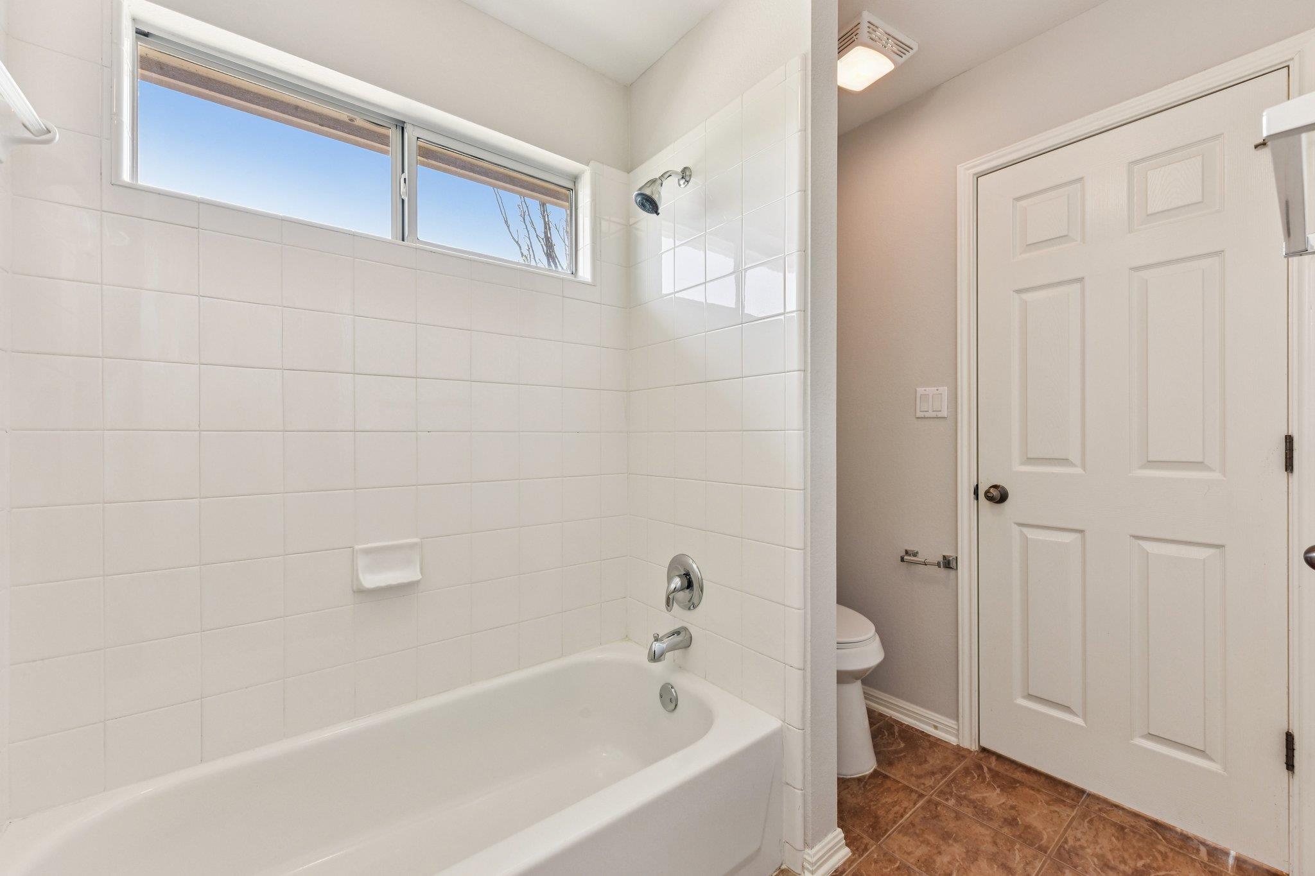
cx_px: 658
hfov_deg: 104.3
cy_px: 438
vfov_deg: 81.2
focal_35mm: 14
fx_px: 511
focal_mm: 14
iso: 140
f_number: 8
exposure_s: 1/15
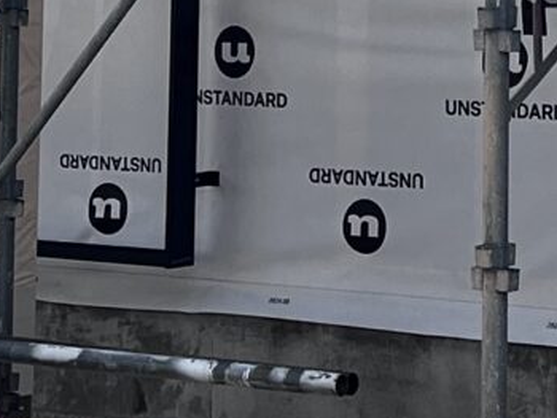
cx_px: 462
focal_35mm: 190
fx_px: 3059
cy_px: -474
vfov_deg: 7.5
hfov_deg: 10.4
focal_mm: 5.1
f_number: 1.6
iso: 50
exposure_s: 1/3413
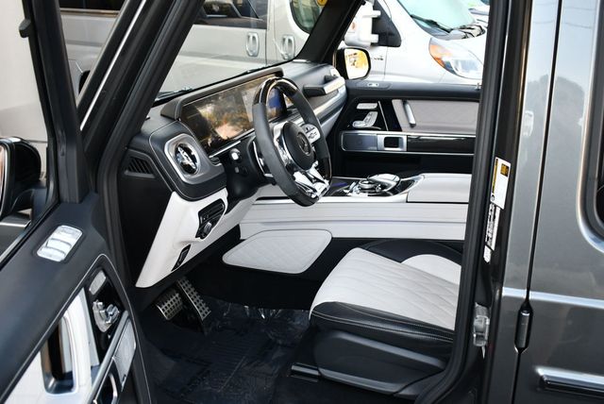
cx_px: 302
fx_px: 605
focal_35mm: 36
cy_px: 202
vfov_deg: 36.9
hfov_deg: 53.1
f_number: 3.5
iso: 400
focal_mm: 18
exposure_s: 1/250
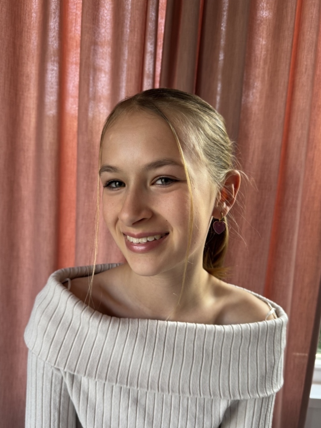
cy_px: 230
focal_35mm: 26
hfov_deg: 53.1
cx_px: 164
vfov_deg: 67.2
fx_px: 321
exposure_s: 1/121
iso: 125
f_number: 1.78
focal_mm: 6.76
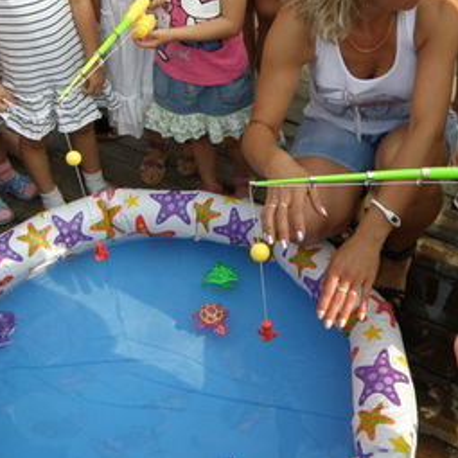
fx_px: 674
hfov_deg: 37.2
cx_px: 305
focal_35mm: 45
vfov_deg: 36.9
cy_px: 128
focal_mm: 4.6
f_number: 2.8
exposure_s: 1/500
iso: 100
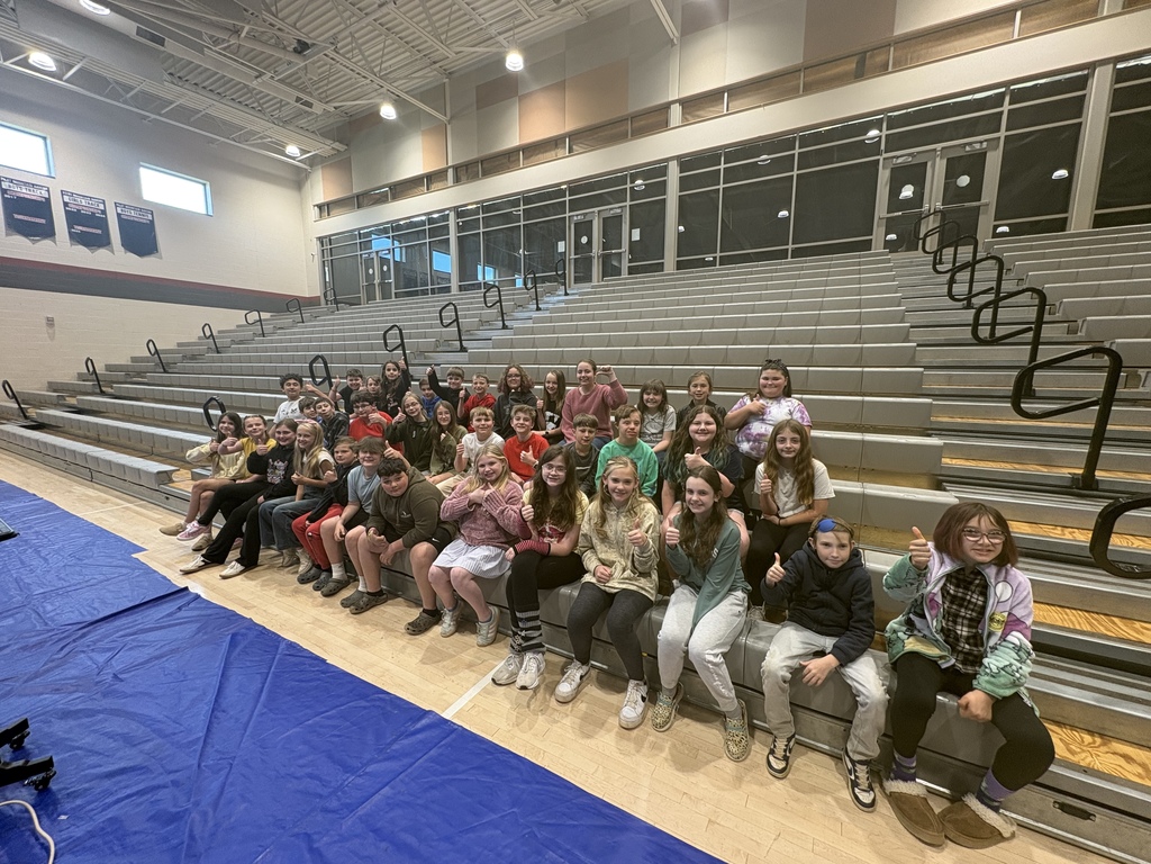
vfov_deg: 85.7
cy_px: 432
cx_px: 576
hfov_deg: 102.1
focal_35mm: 14
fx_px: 466
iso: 200
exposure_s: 1/60
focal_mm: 2.22
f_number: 2.2
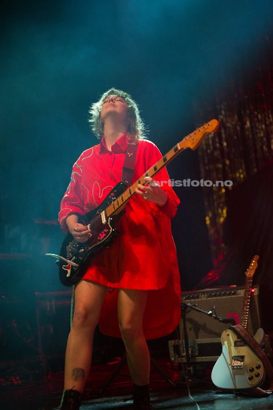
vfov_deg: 39.6
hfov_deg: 27.0
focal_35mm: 50
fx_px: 570
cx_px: 136
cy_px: 205
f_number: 1.8
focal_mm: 50
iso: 2000
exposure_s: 1/800
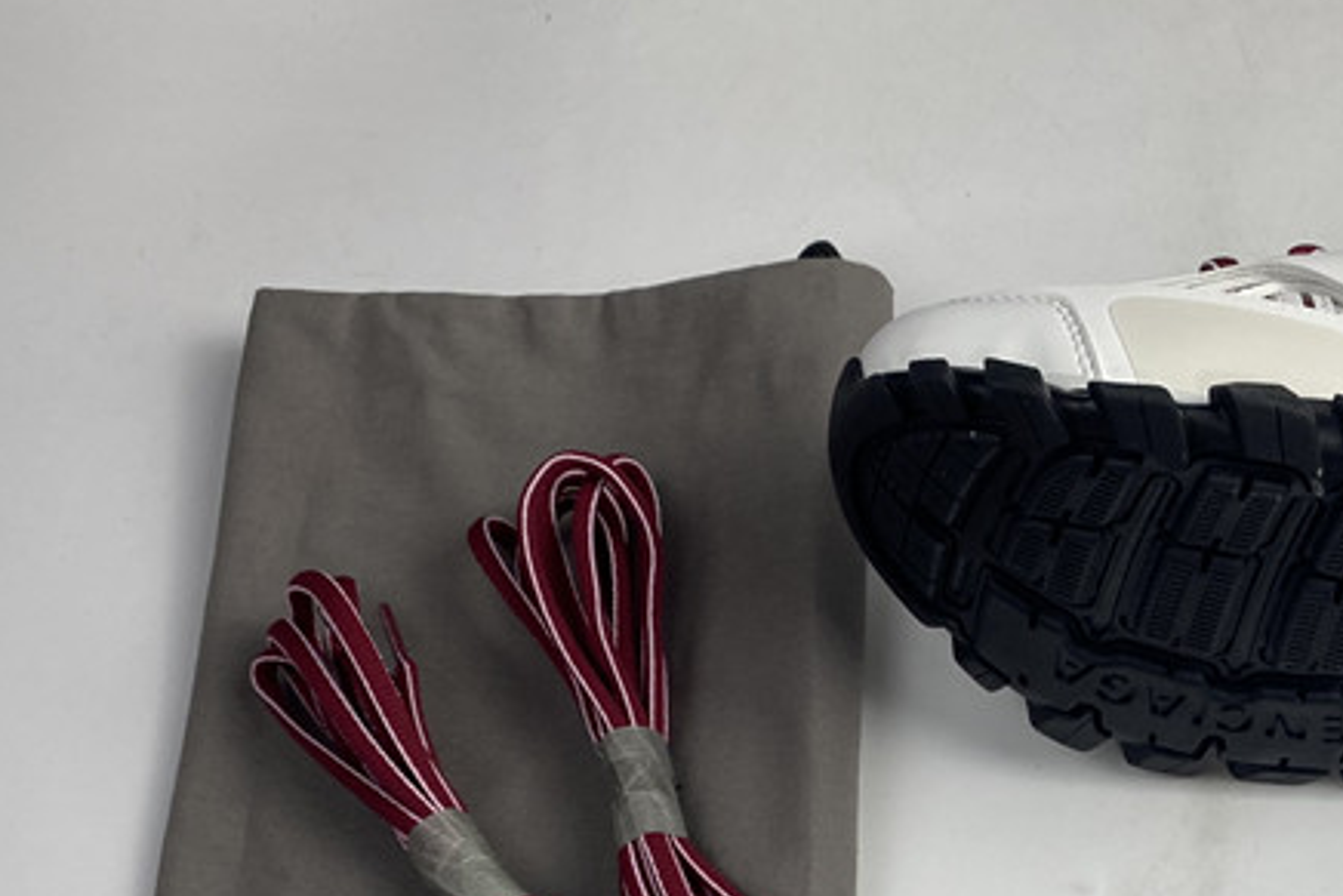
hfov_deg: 30.2
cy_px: 1056
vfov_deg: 20.6
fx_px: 2314
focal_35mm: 62
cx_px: 1328
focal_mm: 4.25
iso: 32
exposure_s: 1/119
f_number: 1.8
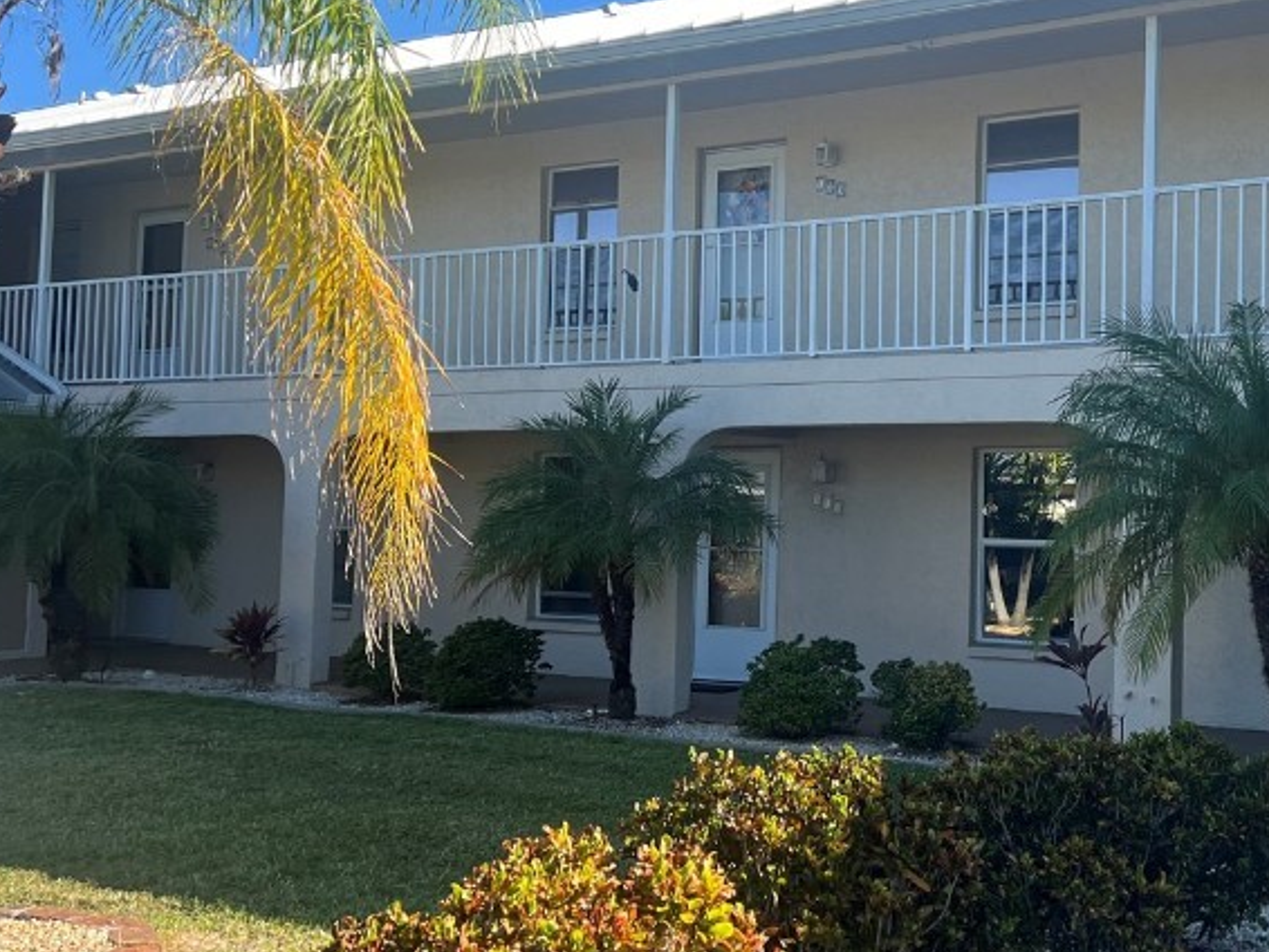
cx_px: 917
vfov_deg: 30.8
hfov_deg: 39.6
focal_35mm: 47
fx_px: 1724
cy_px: 392
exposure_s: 1/1779
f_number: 1.5
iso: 50
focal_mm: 5.7
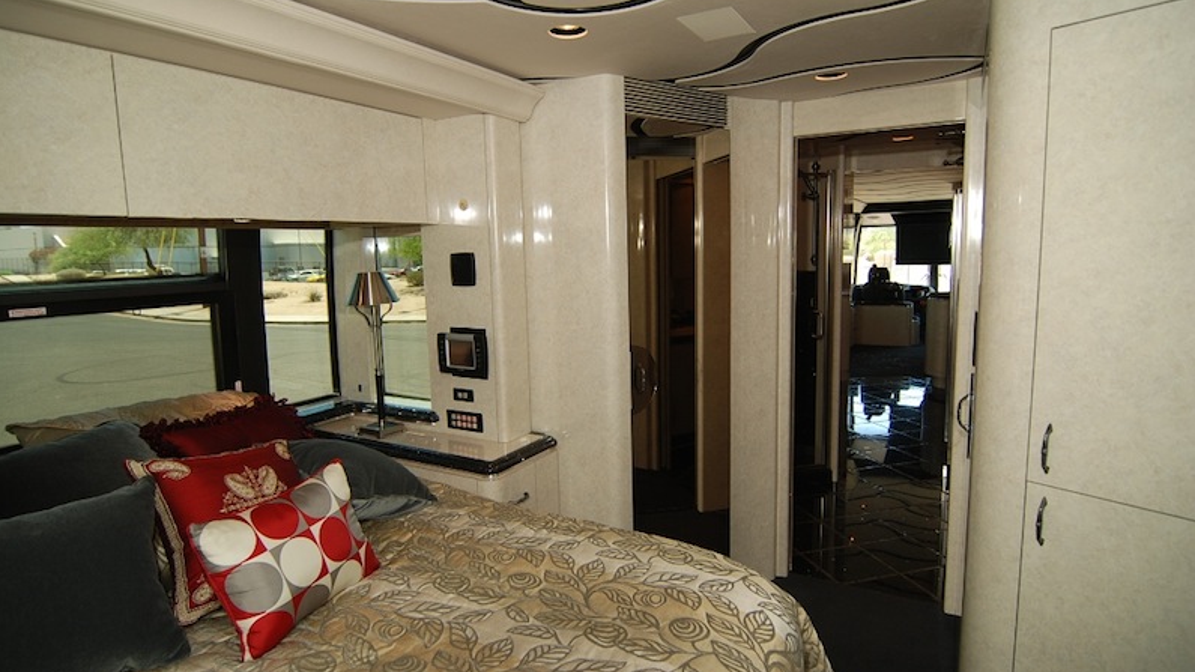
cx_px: 595
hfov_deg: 89.6
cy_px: 325
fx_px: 602
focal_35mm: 19
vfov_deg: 58.3
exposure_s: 1/60
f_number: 4
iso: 100
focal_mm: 12
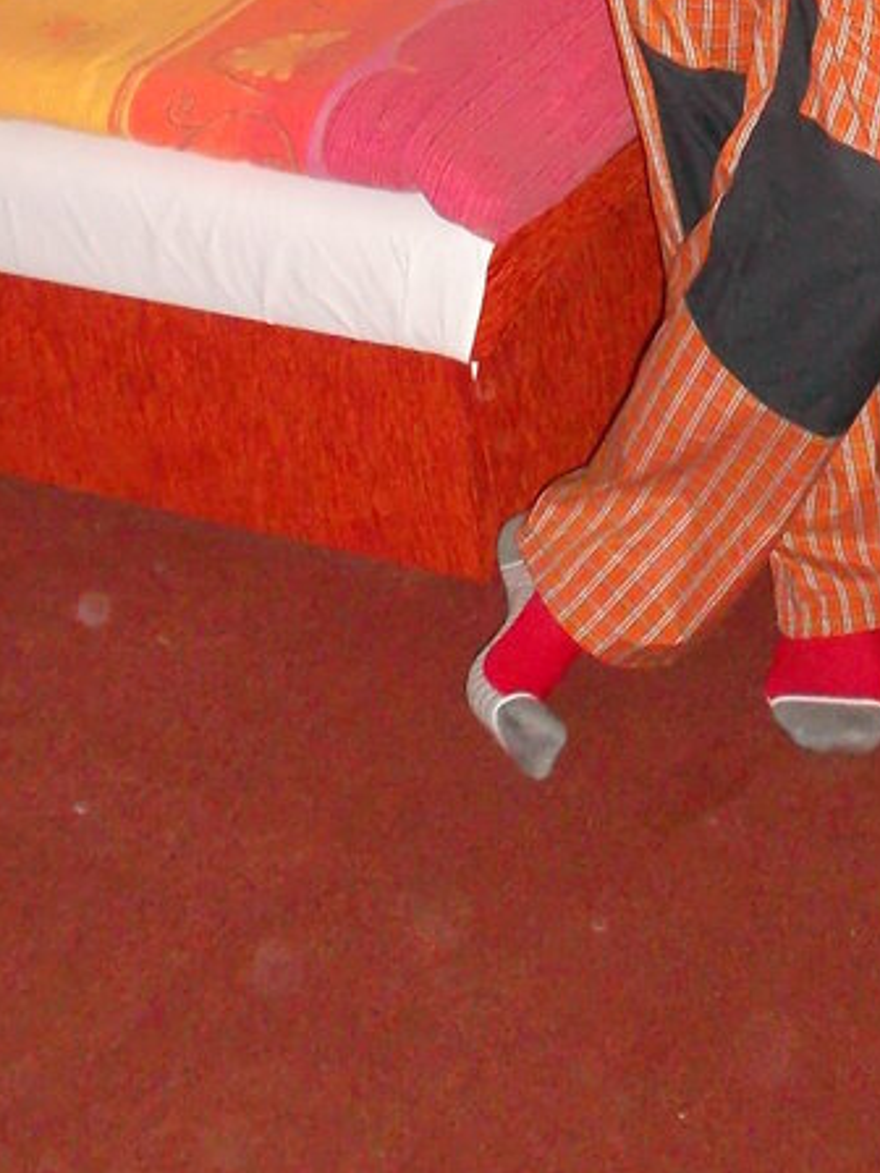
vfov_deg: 23.3
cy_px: -309
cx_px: 712
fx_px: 2542
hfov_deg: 19.4
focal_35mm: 75
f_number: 3.3
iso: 480
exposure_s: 1/45
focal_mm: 4.1
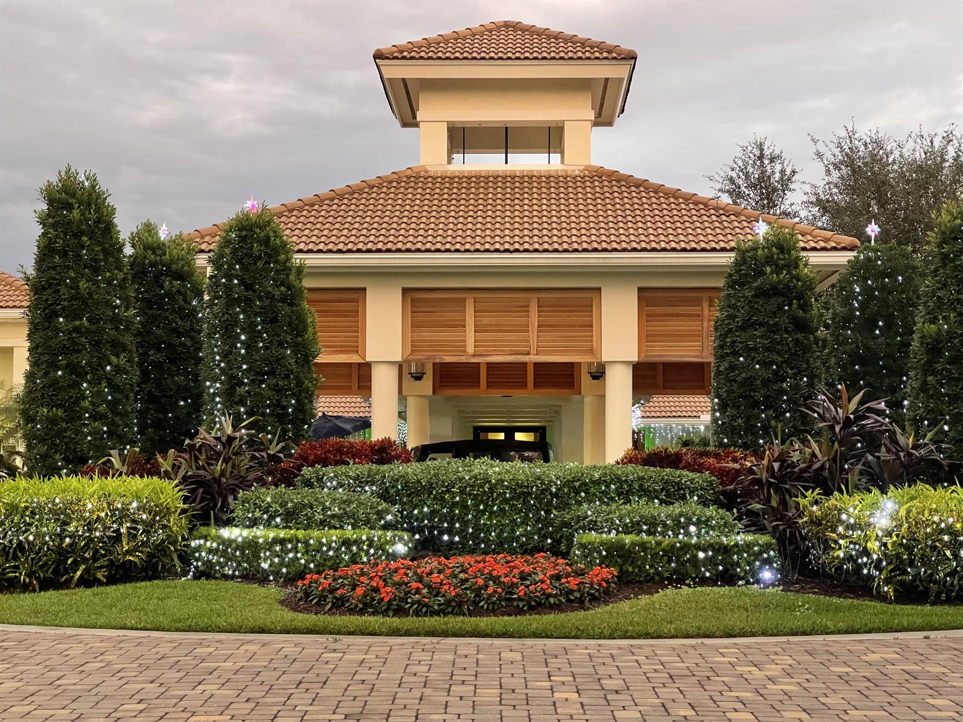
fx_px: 1780
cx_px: 482
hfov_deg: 30.3
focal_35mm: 64
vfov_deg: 22.9
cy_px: 361
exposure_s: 1/60
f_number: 2.2
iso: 640
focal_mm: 7.5
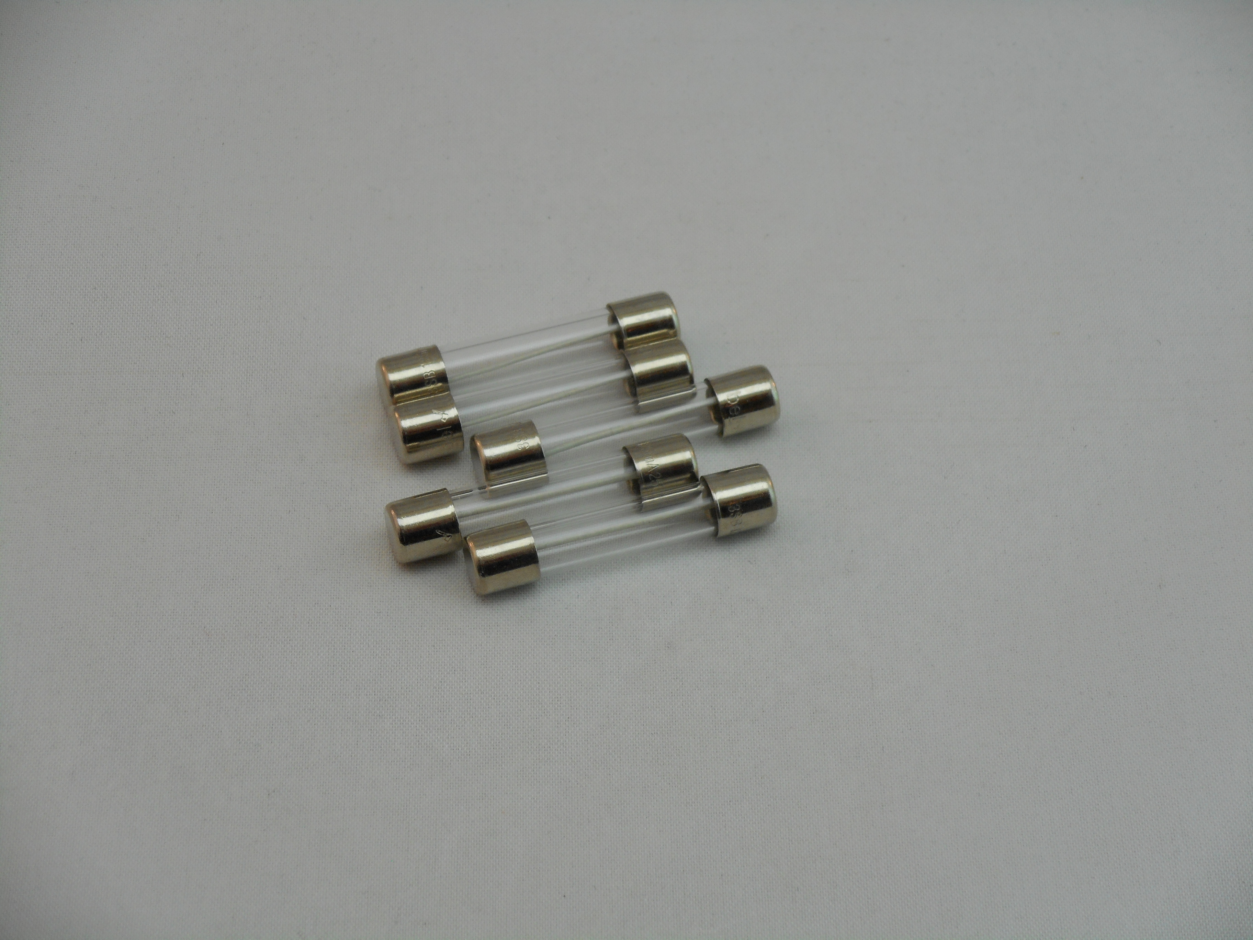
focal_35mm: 102
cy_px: 470
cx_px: 626
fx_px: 3692
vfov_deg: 14.5
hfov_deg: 19.3
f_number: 5.8
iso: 125
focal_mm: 18.2
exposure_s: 1/60
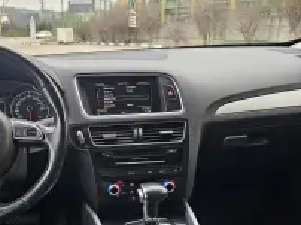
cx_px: 104
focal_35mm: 41
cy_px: 152
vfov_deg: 34.7
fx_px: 356
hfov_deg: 45.2
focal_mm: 6.3
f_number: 1.7
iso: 80
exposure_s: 1/180
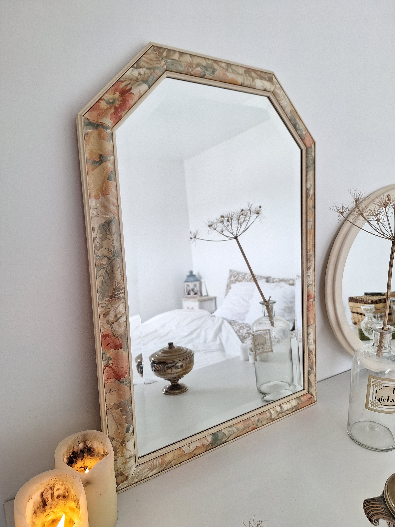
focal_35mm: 23
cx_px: 198
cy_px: 264
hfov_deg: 58.9
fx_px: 350
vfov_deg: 73.9
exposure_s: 1/50
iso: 40
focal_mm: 5.54
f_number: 1.8
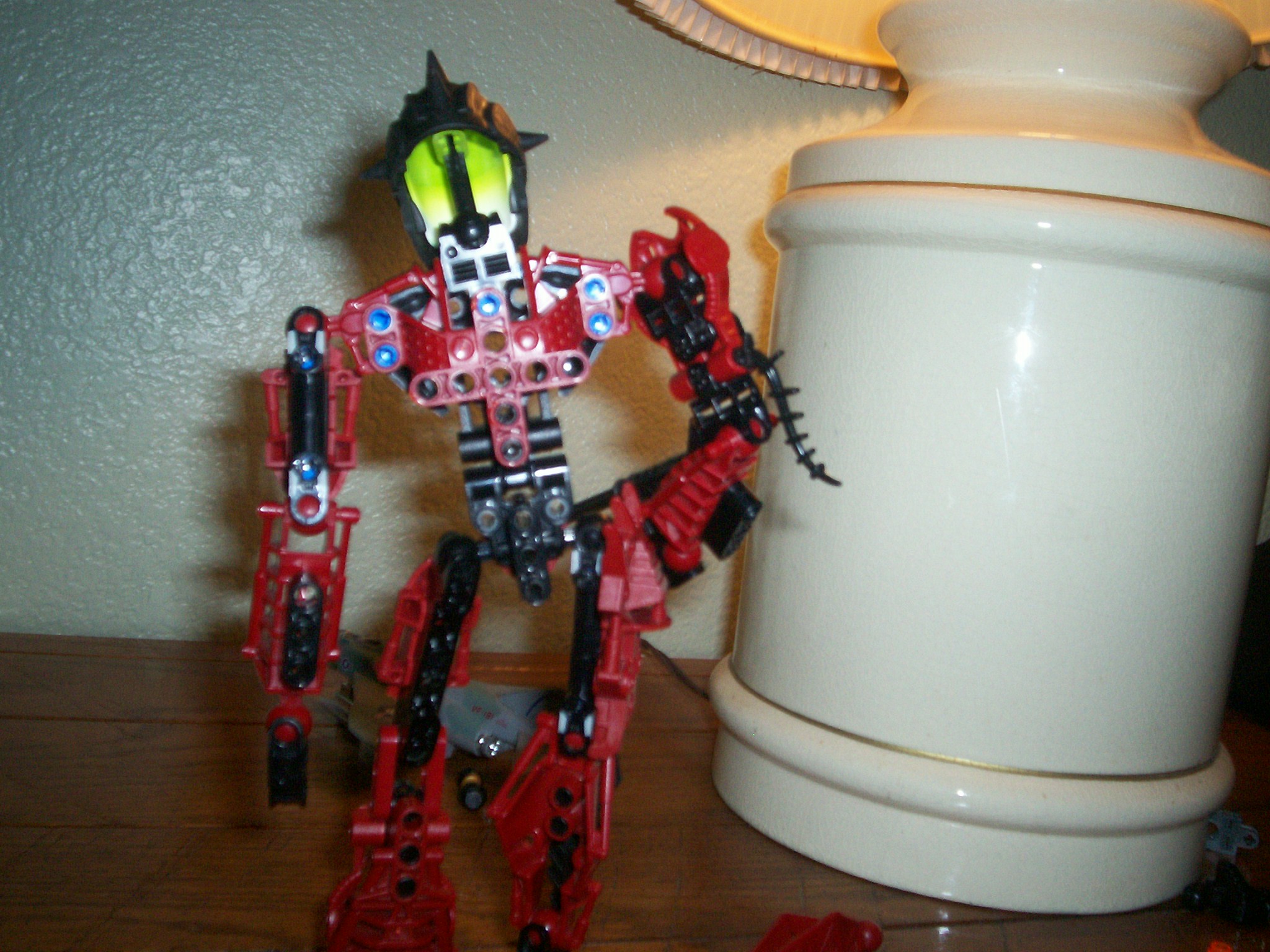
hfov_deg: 51.4
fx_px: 1321
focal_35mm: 36
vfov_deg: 39.7
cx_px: 635
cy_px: 476
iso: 140
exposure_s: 1/64
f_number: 4.5
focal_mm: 5.9
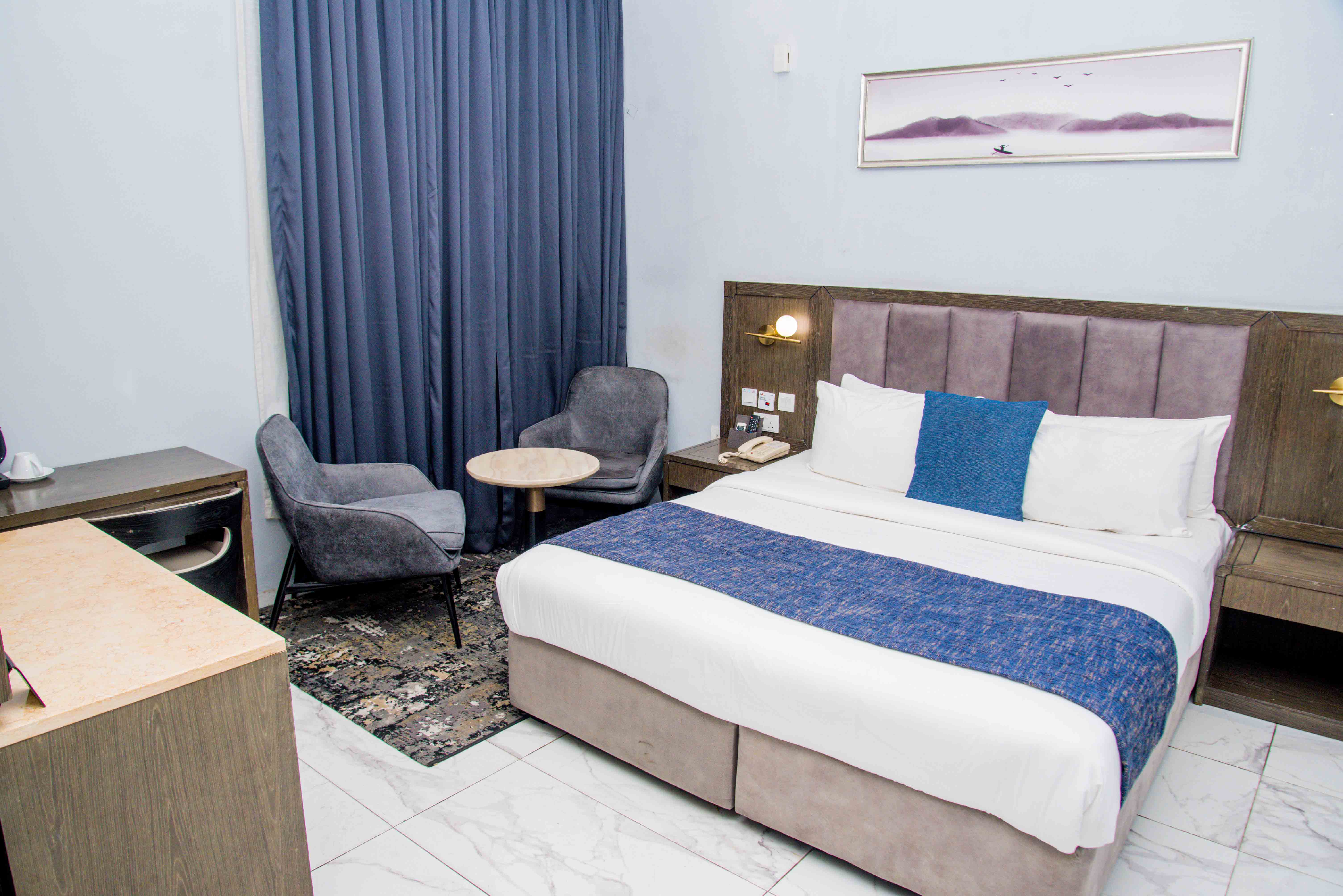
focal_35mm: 24
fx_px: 896
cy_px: 448
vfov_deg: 53.2
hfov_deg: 73.7
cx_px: 672
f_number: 7.1
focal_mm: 24
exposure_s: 1/125
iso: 800
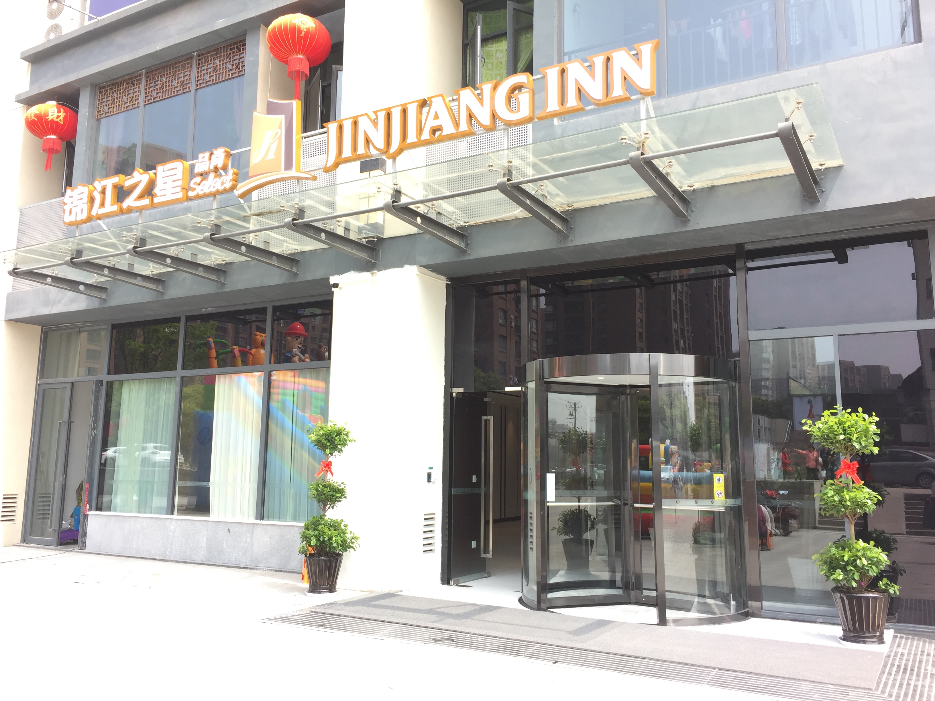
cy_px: 350
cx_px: 468
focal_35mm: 29
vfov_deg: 48.2
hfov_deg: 61.7
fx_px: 783
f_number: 2.2
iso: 32
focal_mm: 4.15
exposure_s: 1/267
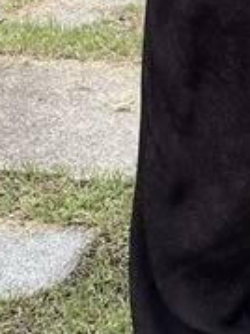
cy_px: -210
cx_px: 451
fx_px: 1195
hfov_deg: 11.1
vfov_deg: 14.5
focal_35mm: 124
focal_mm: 4.2
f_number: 1.6
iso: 32
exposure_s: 1/910
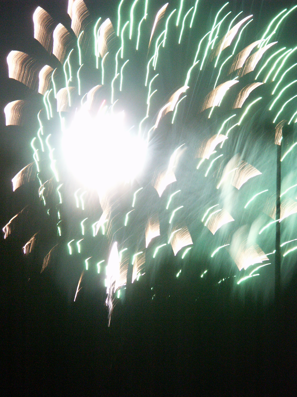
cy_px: 198
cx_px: 148
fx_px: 2277
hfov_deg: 7.5
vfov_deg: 9.9
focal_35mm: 199
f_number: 3.5
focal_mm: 50.48
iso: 400
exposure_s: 1/2.5
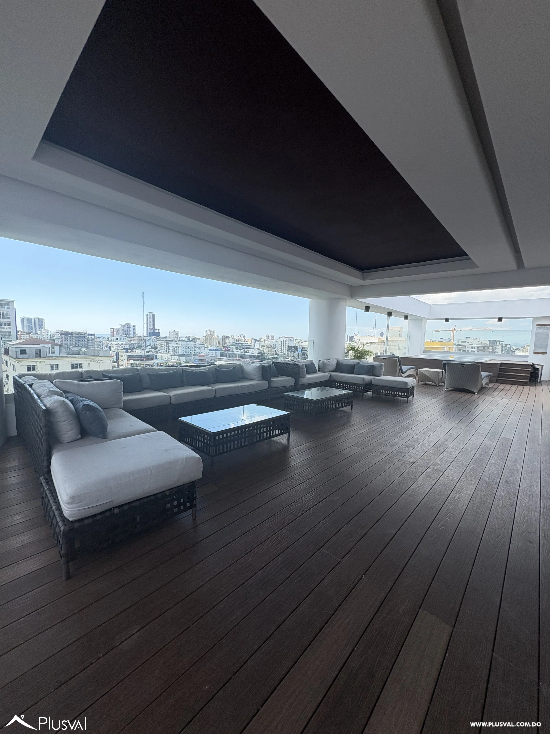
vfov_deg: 102.1
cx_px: 275
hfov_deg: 85.7
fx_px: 297
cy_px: 367
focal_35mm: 14
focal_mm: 2.22
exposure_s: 1/1143
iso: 50
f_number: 2.2
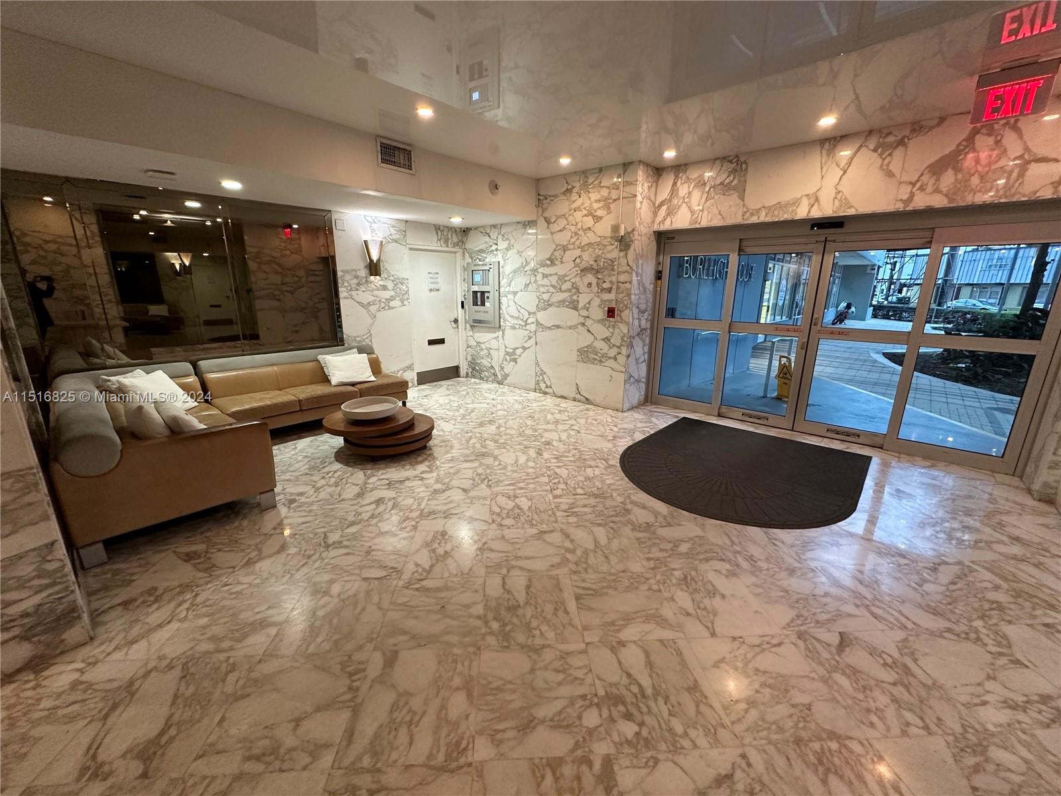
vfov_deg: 85.7
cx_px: 530
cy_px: 398
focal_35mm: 14
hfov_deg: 102.1
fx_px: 429
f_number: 2.2
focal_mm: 2.22
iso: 400
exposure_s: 1/60
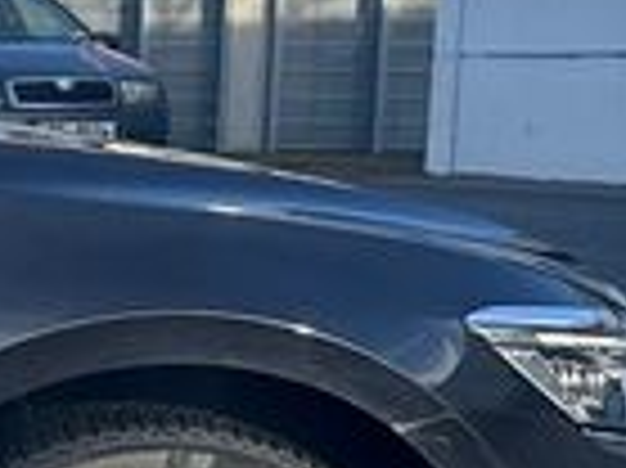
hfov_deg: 8.8
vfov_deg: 8.3
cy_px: 441
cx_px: -1342
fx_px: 3198
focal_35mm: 177
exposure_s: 1/1916
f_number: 1.78
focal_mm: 6.86
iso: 80
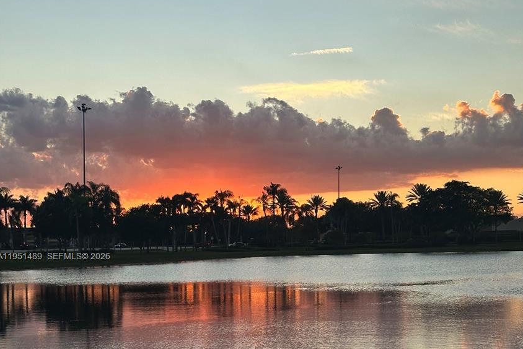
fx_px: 1032
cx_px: 275
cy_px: 257
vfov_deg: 19.1
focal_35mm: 71
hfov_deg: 28.4
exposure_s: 1/1050
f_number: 1.78
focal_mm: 6.86
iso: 64
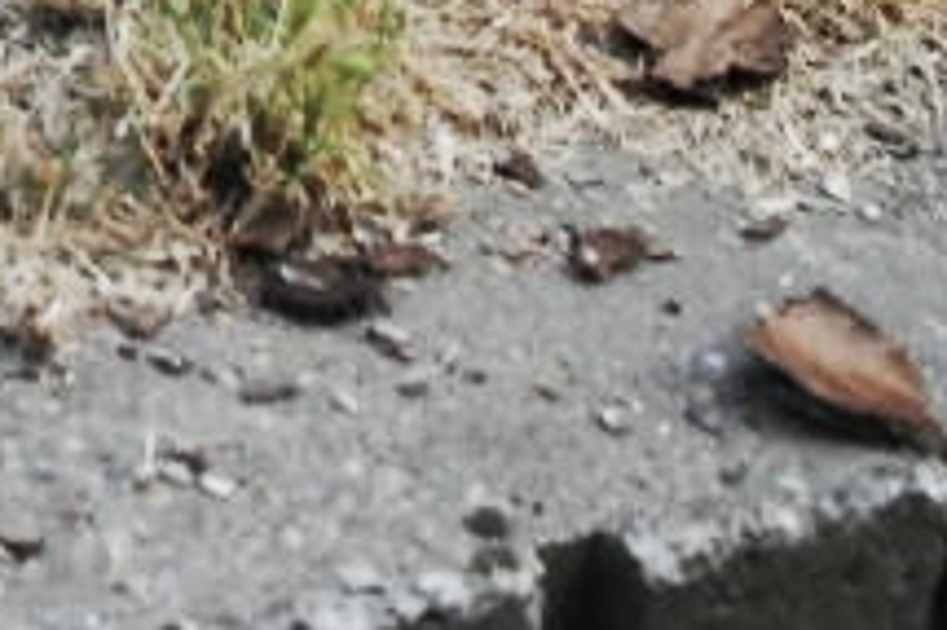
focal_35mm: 181
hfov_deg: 10.2
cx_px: -1185
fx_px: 4758
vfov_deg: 6.6
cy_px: -1489
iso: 3200
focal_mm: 24
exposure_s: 1/2500
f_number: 2.8
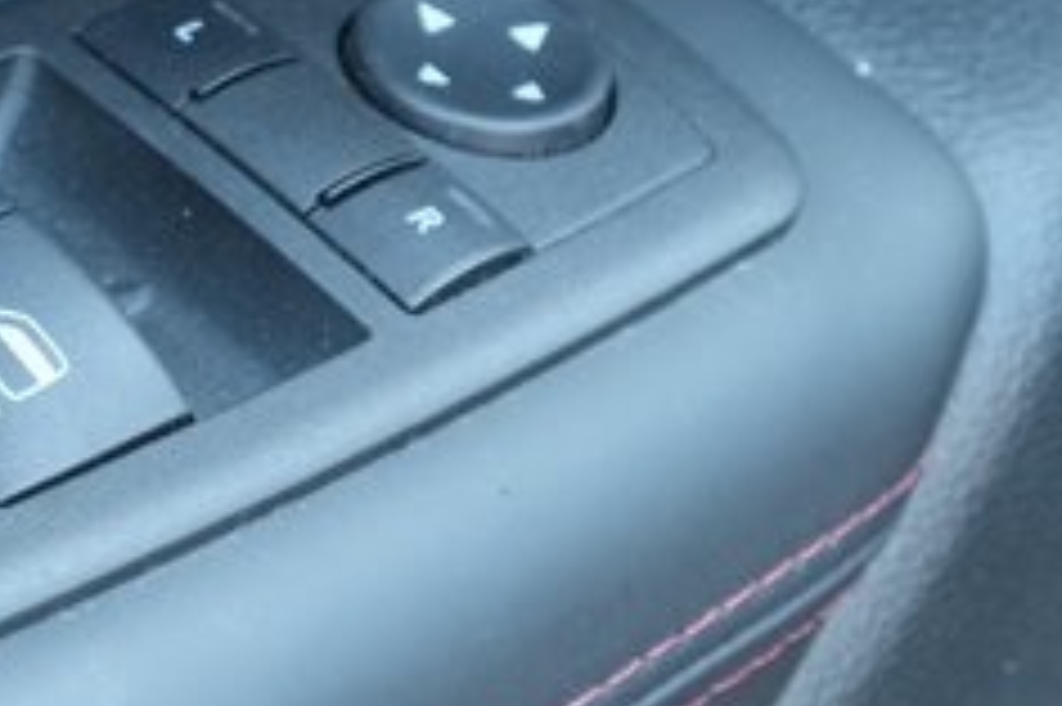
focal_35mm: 165
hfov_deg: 12.2
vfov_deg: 8.3
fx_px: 4864
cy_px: 340
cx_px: -162
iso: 1600
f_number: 5
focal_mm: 25.4
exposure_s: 1/80
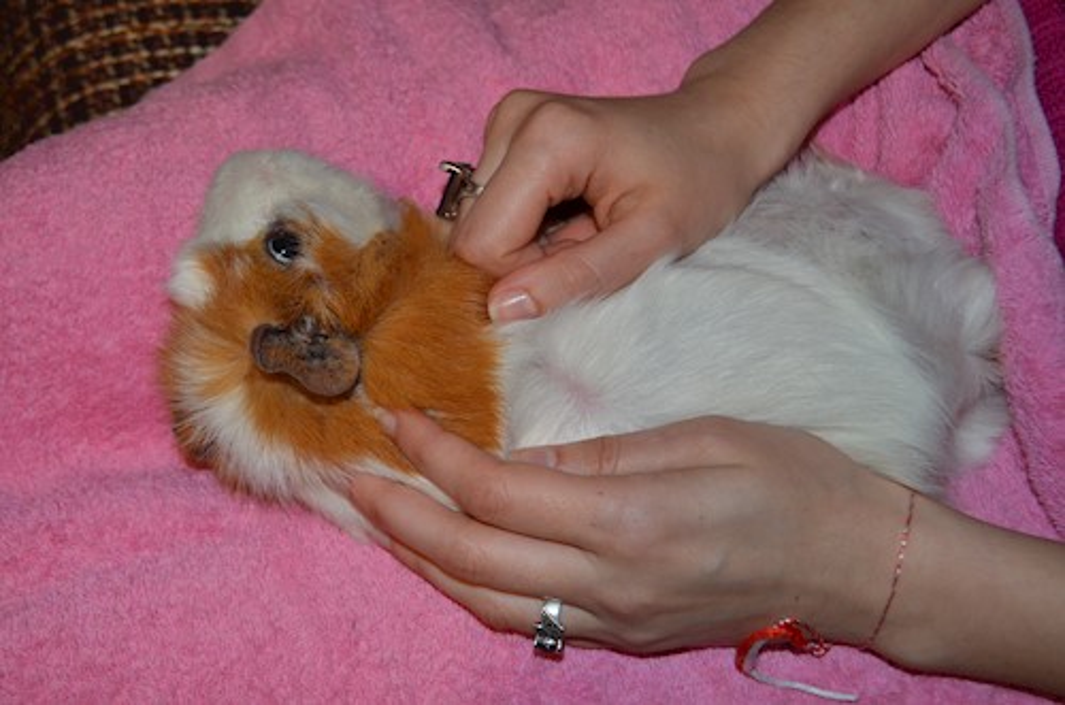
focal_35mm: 48
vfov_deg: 27.9
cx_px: 532
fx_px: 1417
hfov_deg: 41.2
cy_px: 352
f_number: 5.6
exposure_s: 1/30
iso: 200
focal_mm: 32
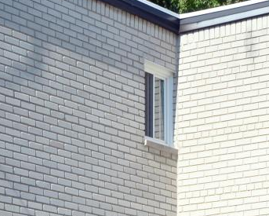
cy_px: 313
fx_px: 1315
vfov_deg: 9.2
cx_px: 316
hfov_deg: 11.5
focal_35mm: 165
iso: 200
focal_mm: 24
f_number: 9
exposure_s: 1/320
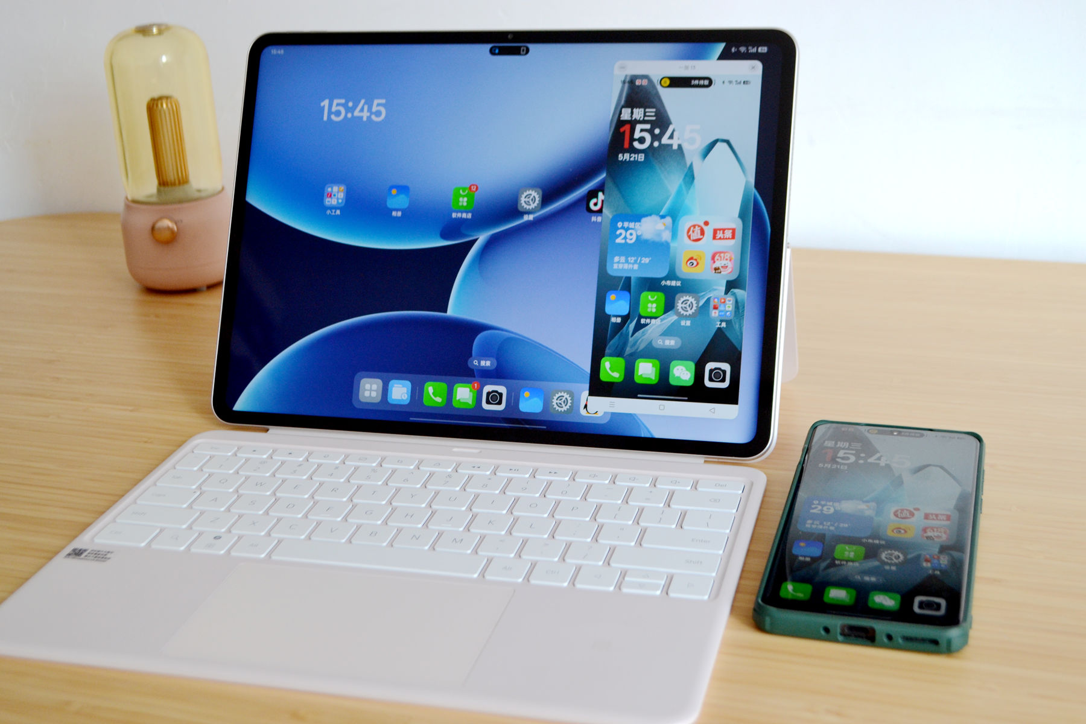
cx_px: 543
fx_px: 1448
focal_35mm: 48
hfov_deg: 41.1
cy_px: 362
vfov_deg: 28.1
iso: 400
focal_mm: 32
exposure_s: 1/60
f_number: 4.8
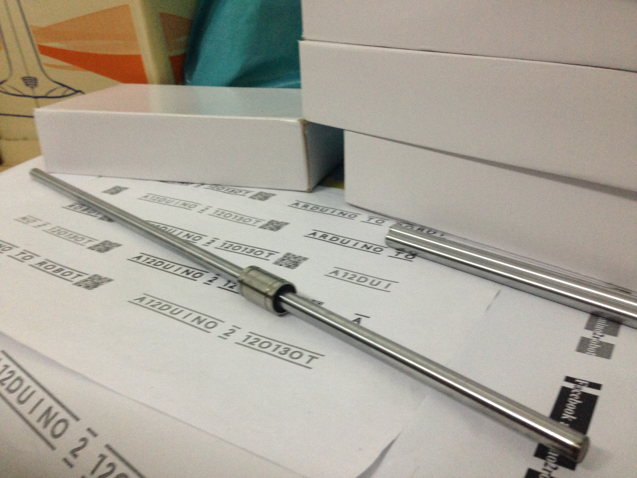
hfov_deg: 55.4
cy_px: 239
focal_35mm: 33
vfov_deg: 42.9
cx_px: 318
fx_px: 607
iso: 250
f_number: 2.4
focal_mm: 4.12
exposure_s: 1/20
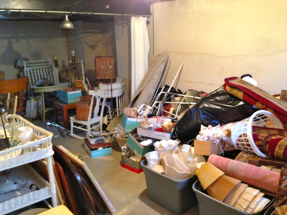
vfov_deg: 42.9
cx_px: 144
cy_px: 108
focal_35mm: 33
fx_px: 274
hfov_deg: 55.4
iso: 320
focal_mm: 4.12
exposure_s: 1/17
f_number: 2.4
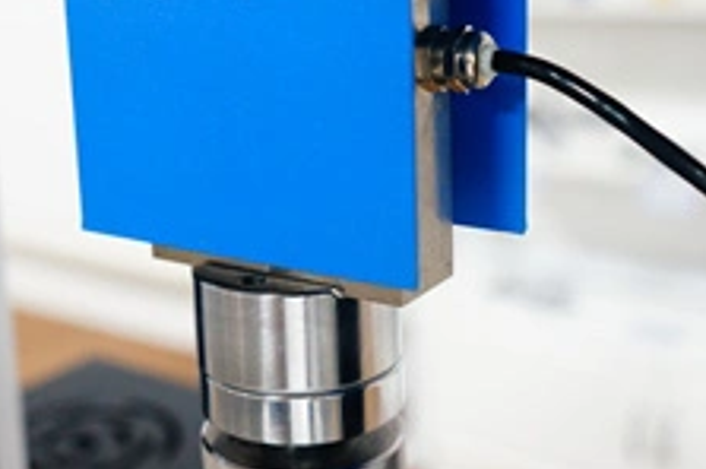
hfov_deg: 38.1
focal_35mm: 52
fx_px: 1018
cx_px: 275
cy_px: 108
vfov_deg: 25.6
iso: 3200
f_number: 3.5
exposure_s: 1/60
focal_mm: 29
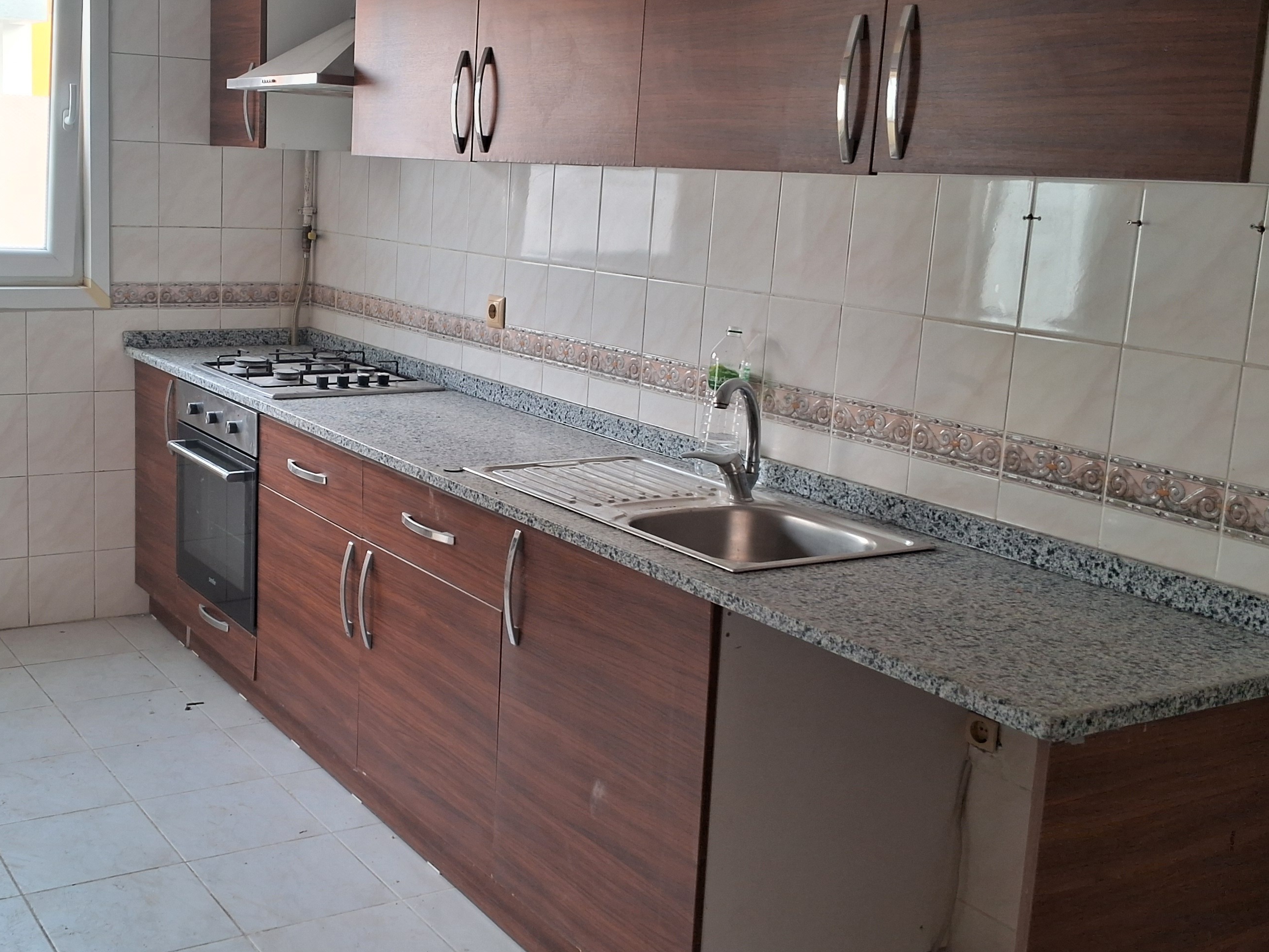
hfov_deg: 45.2
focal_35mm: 41
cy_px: 435
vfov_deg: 35.1
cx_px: 448
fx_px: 1503
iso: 100
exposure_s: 1/40
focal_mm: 3.98
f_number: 1.8
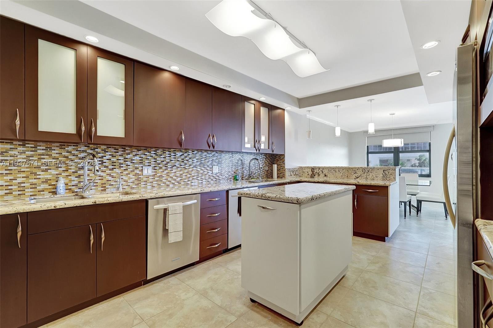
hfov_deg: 96.8
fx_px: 219
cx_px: 246
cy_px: 164
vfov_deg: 73.7
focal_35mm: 16
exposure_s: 1/2.5
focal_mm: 16
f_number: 13
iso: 640
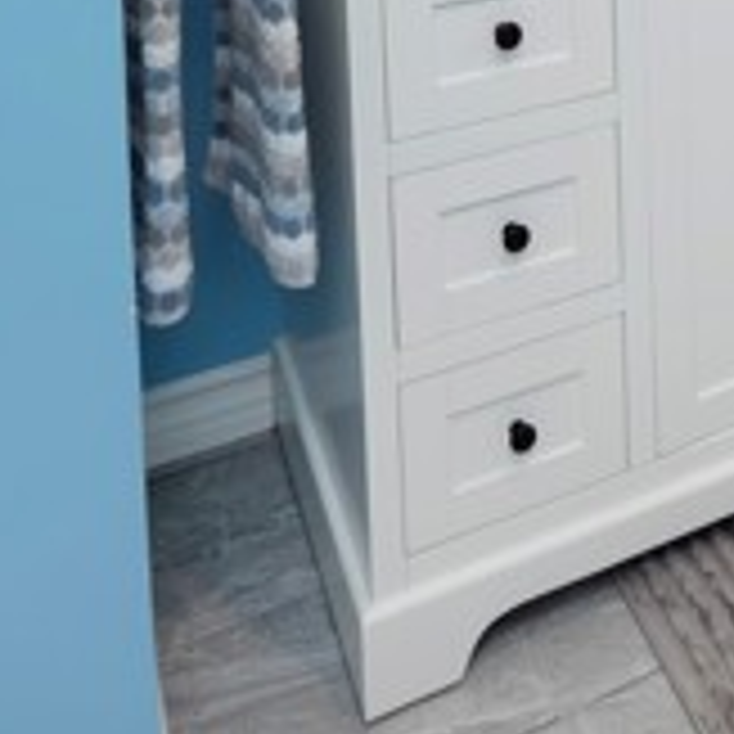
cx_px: 662
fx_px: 1247
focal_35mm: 52
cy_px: -223
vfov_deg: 27.4
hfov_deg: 31.3
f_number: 8
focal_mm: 7
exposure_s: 1/8
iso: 160
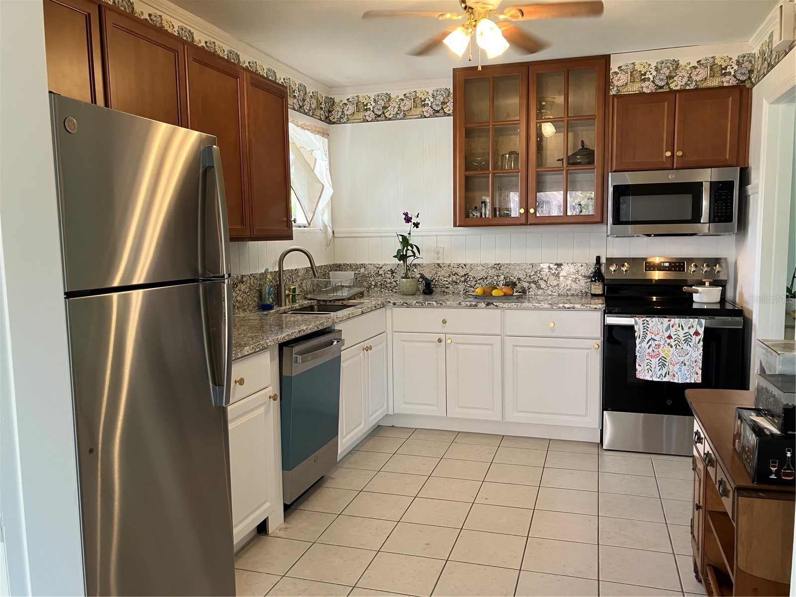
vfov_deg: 49.7
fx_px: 644
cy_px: 298
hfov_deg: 63.4
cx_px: 398
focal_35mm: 28
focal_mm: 3.99
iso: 100
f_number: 1.8
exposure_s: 1/60
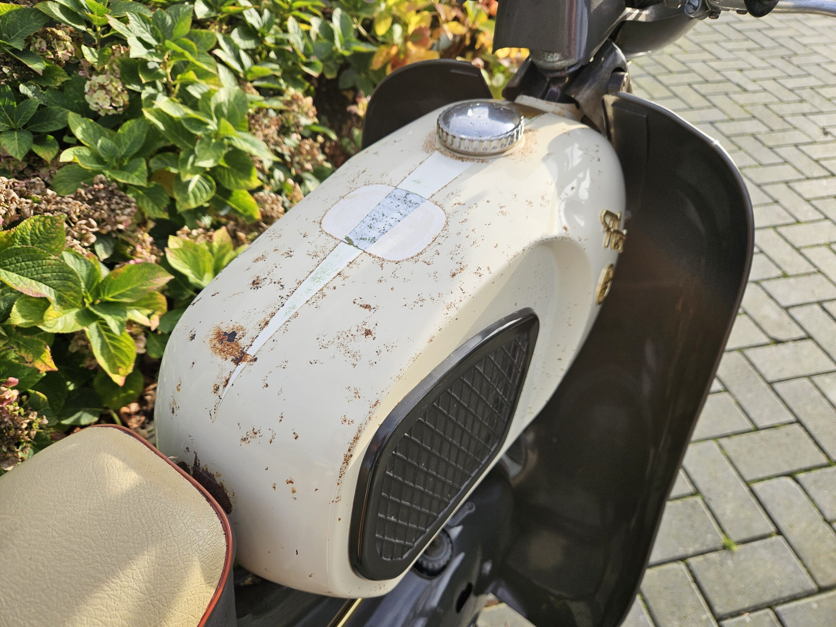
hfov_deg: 73.9
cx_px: 418
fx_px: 555
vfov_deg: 58.9
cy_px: 314
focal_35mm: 23
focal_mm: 5.4
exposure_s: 1/624
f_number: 1.8
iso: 25
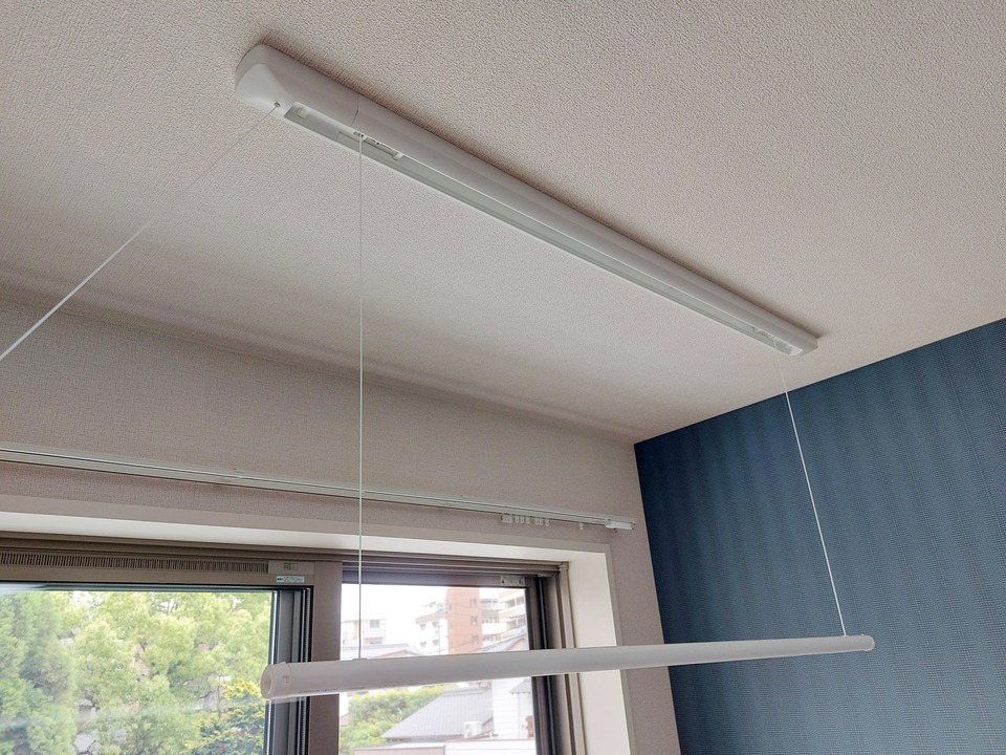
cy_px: 378
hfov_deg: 71.6
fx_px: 697
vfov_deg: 56.8
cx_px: 503
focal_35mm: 24
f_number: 1.8
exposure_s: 1/60
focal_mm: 5.23
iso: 50
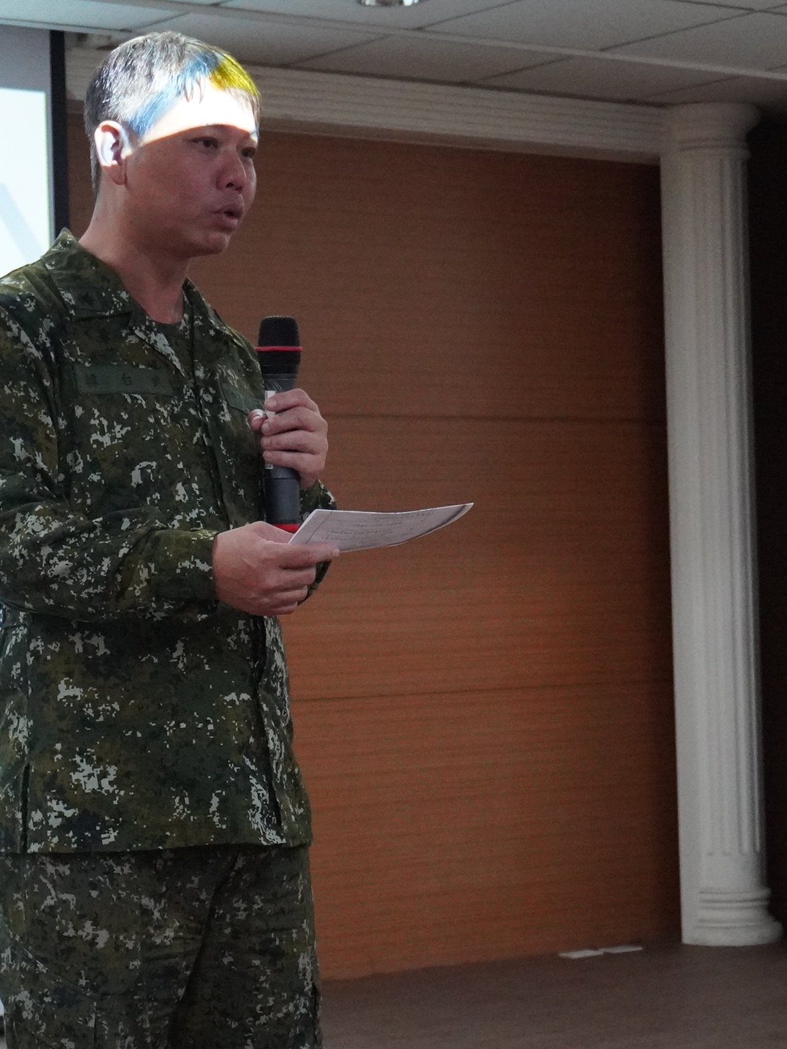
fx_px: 2818
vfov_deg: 21.1
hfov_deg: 15.9
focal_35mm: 93
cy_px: 566
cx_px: 357
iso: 5000
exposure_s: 1/160
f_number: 5
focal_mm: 33
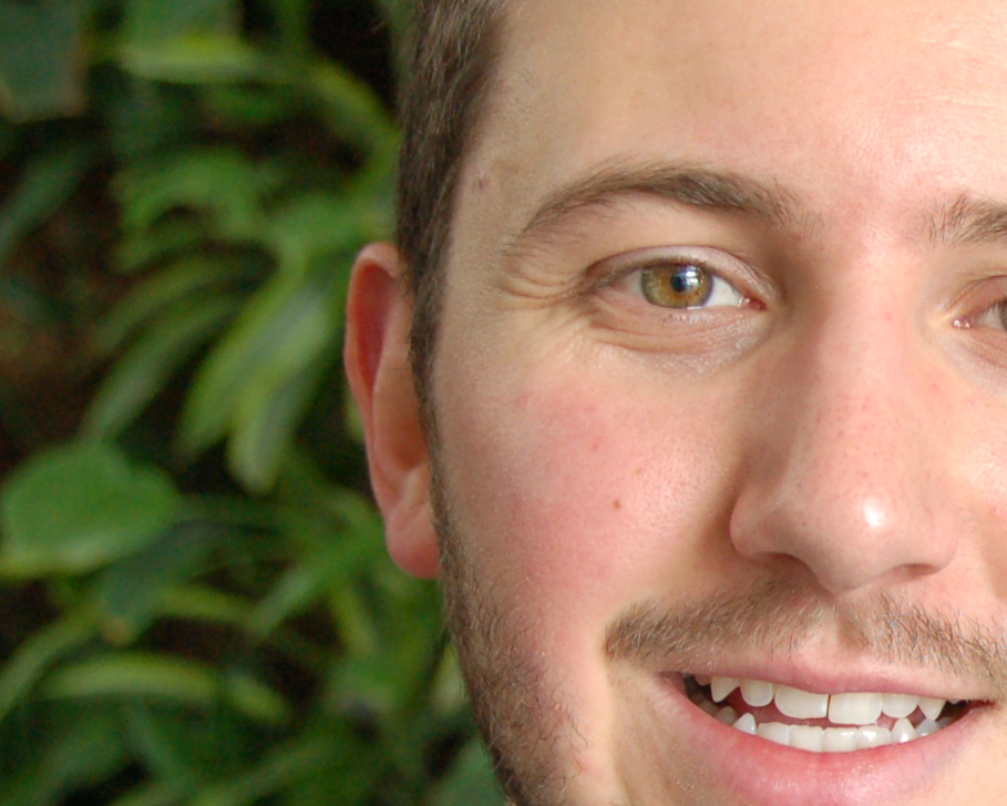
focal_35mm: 121
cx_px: 1213
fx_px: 3606
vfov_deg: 12.7
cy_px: 603
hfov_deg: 15.3
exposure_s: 1/125
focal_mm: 26
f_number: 4
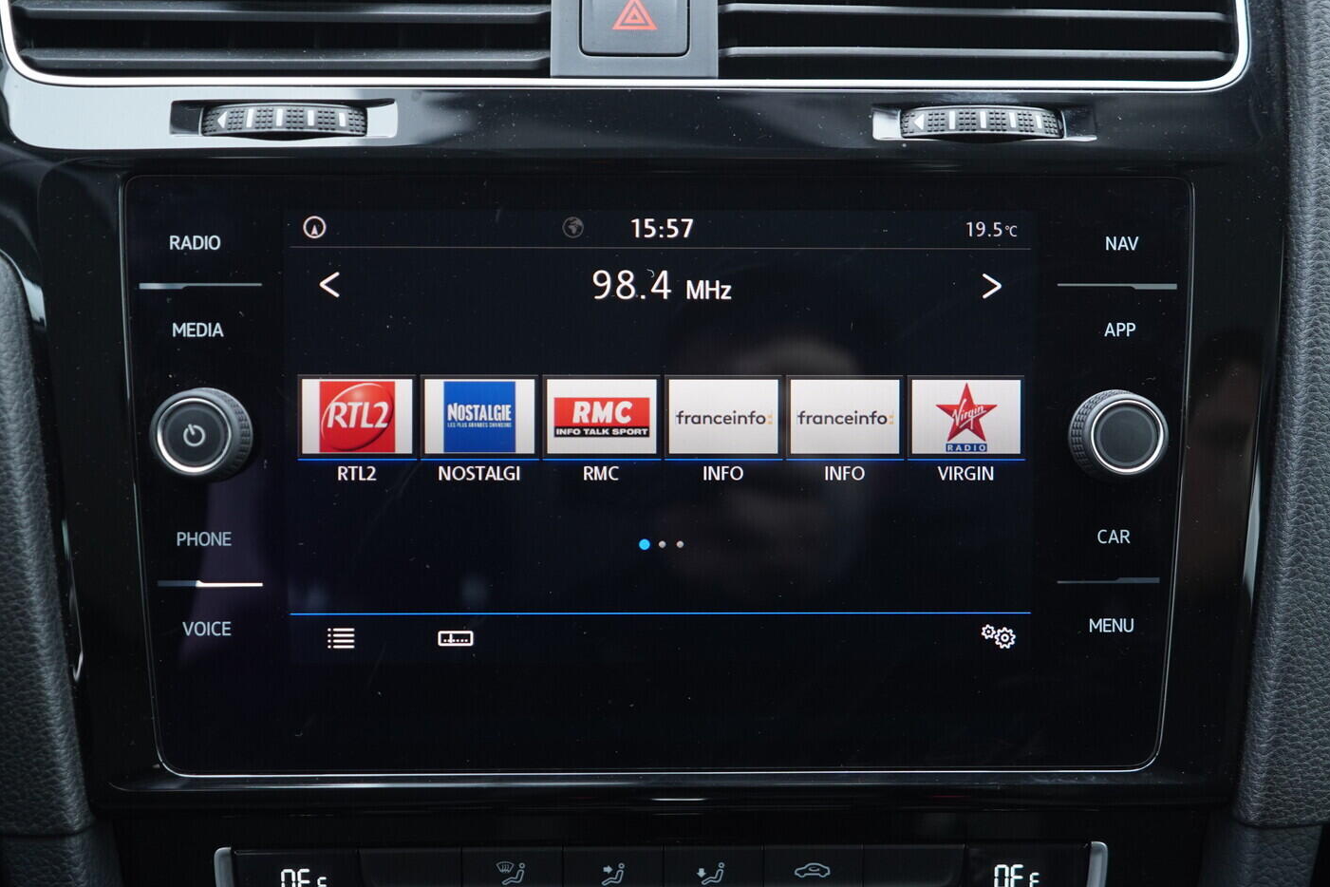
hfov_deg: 51.9
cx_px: 652
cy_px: 447
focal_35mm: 37
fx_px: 1367
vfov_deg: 35.9
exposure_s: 1/40
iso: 400
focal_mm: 24
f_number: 2.8
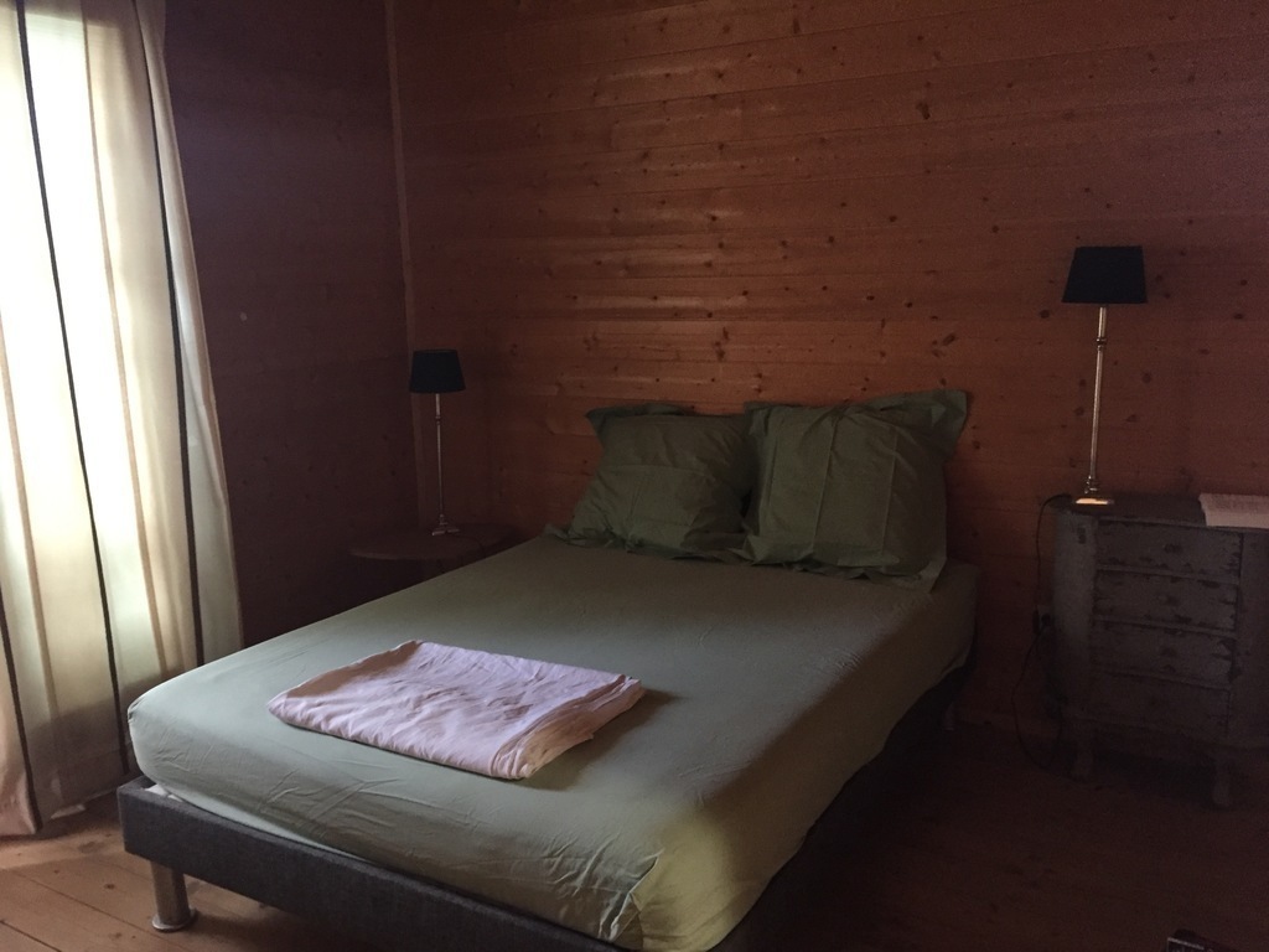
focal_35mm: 29
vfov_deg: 48.2
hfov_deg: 61.7
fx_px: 1063
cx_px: 634
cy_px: 476
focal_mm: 4.15
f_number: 2.2
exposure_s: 1/17
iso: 320
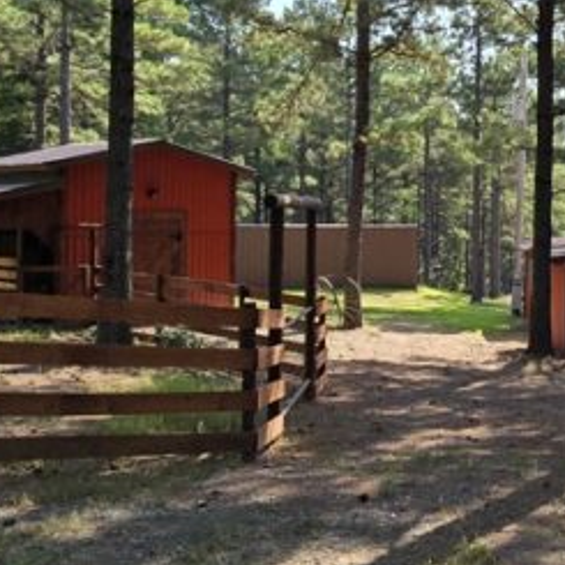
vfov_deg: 35.1
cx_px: 632
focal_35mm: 48
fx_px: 886
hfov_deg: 31.2
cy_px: 201
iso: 50
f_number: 2.2
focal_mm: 2.2
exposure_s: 1/1126
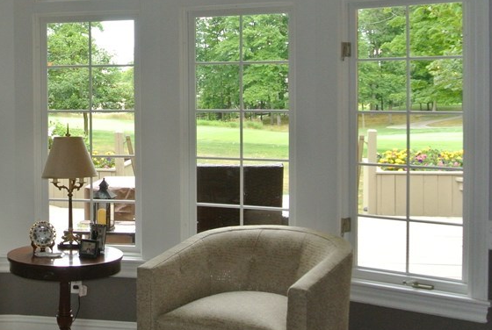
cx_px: 66
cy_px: 111
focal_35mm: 58
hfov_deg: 33.0
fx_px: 794
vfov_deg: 23.4
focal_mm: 11.4
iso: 450
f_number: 3.5
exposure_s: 1/60
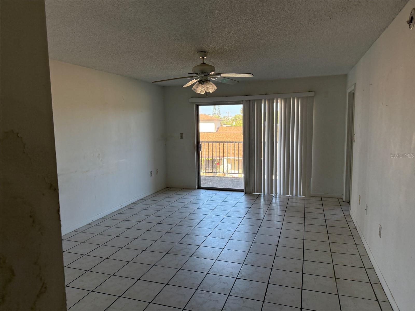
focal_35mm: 24
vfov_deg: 56.8
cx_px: 208
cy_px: 156
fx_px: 288
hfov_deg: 71.6
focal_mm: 6.76
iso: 200
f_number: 1.78
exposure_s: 1/238
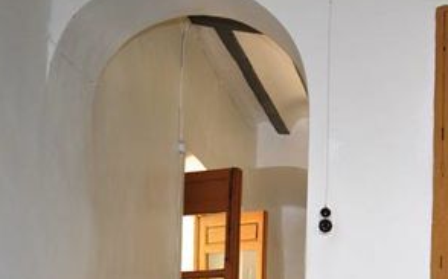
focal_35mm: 66
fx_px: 805
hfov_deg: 28.7
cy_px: 338
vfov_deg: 18.6
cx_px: 473
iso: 500
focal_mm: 18
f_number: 3.5
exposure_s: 1/60
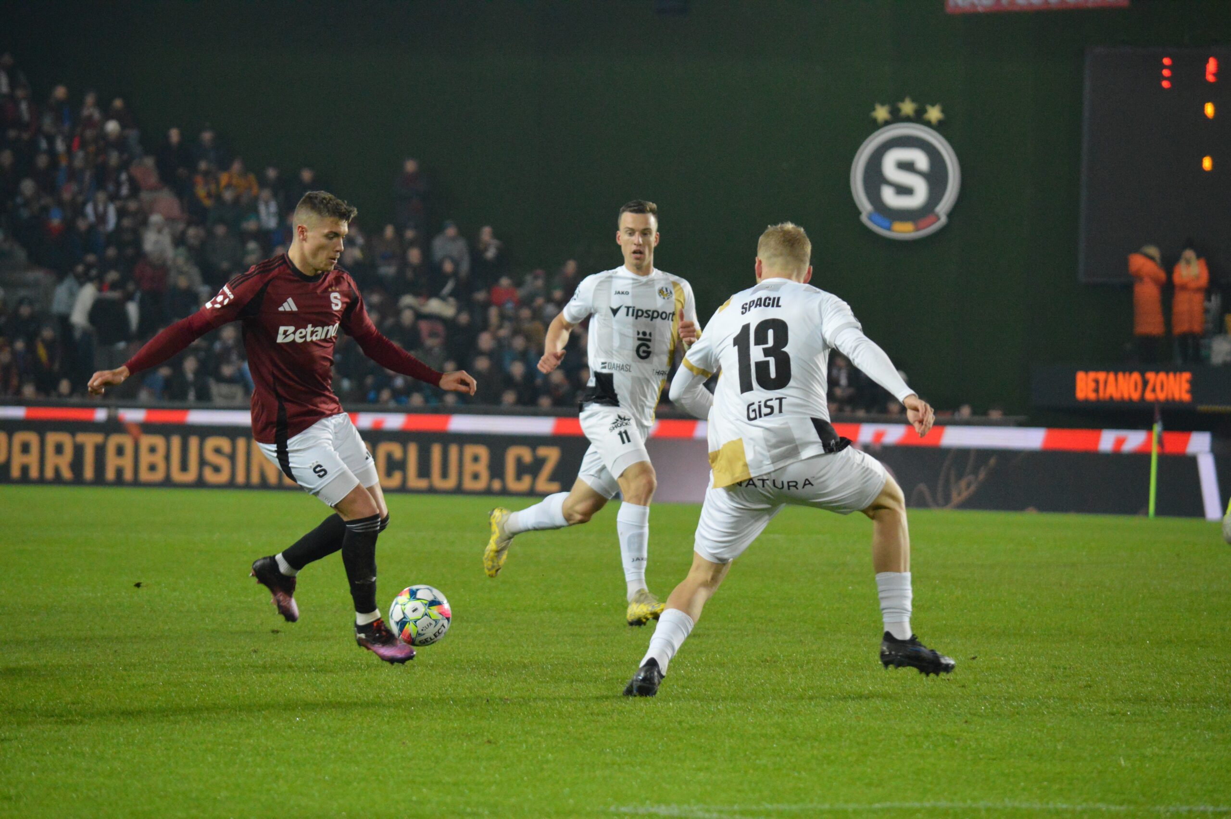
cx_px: 616
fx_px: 9480
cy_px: 410
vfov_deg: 4.9
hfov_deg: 7.4
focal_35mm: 278
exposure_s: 1/800
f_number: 5
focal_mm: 185
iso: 3200
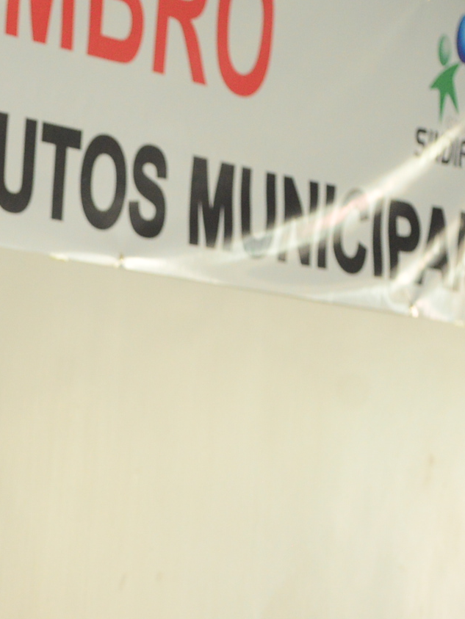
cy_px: 691
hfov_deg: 6.5
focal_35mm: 223
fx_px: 3991
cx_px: -380
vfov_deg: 8.8
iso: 1600
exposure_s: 1/125
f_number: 4.5
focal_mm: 65
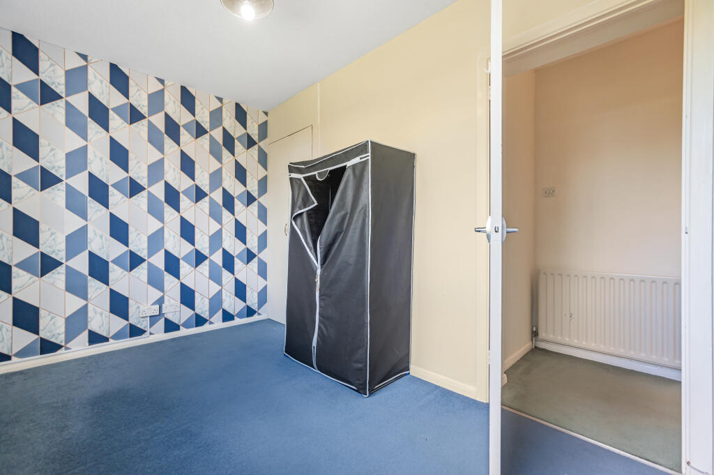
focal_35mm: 15
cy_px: 238
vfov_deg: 77.2
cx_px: 357
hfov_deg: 100.4
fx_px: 297
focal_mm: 15
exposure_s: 1/100
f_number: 6.3
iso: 400
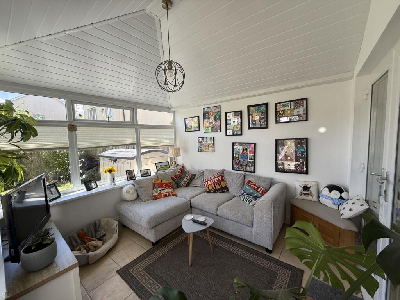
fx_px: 162
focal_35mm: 14
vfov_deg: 85.7
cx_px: 200
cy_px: 150
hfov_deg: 102.1
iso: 50
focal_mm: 2.22
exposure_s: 1/260
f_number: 2.2
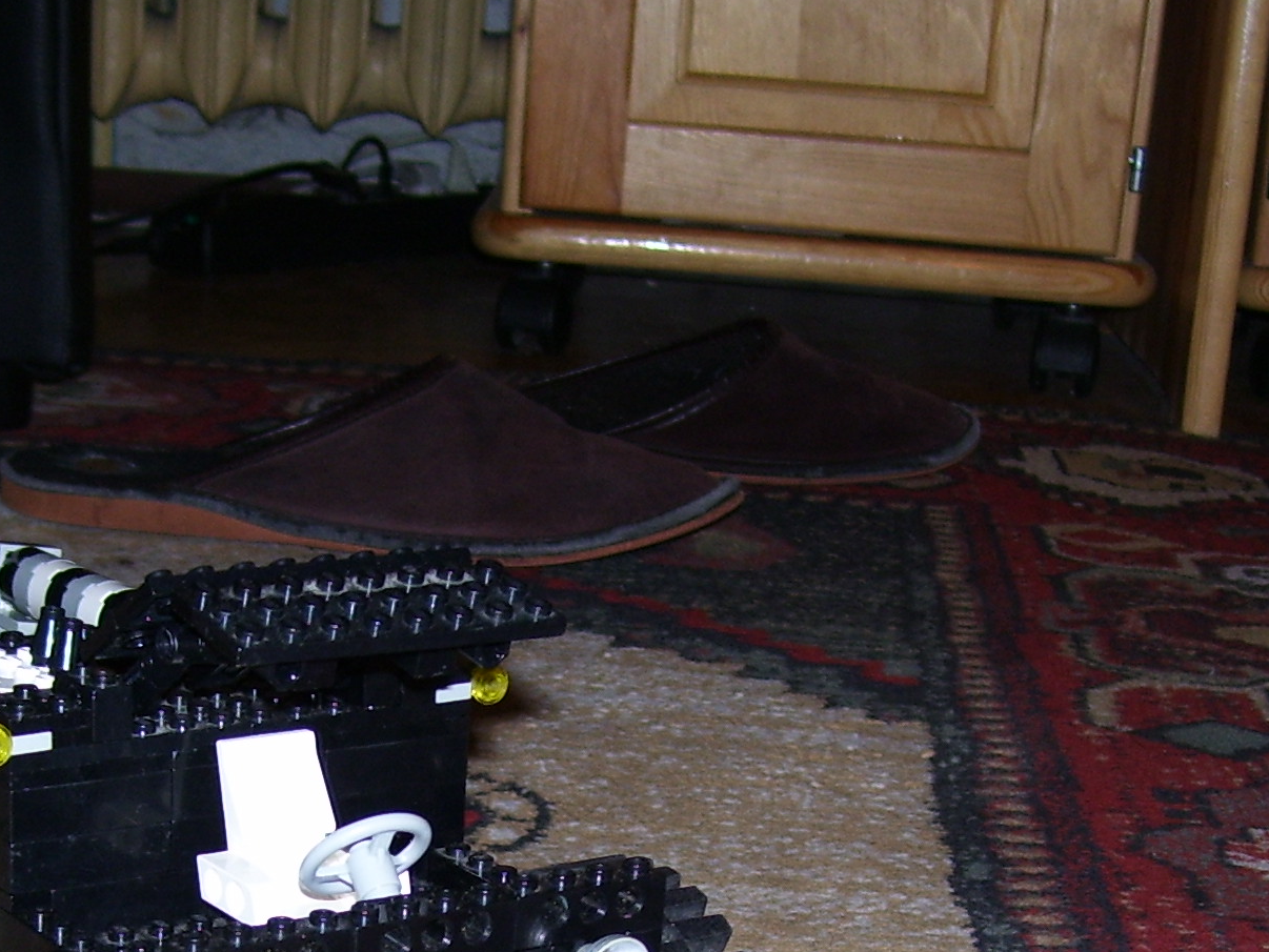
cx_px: 470
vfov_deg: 18.1
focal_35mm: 79
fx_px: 2897
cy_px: 989
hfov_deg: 24.6
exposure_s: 1/60
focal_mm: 6
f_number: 2.7
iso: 80
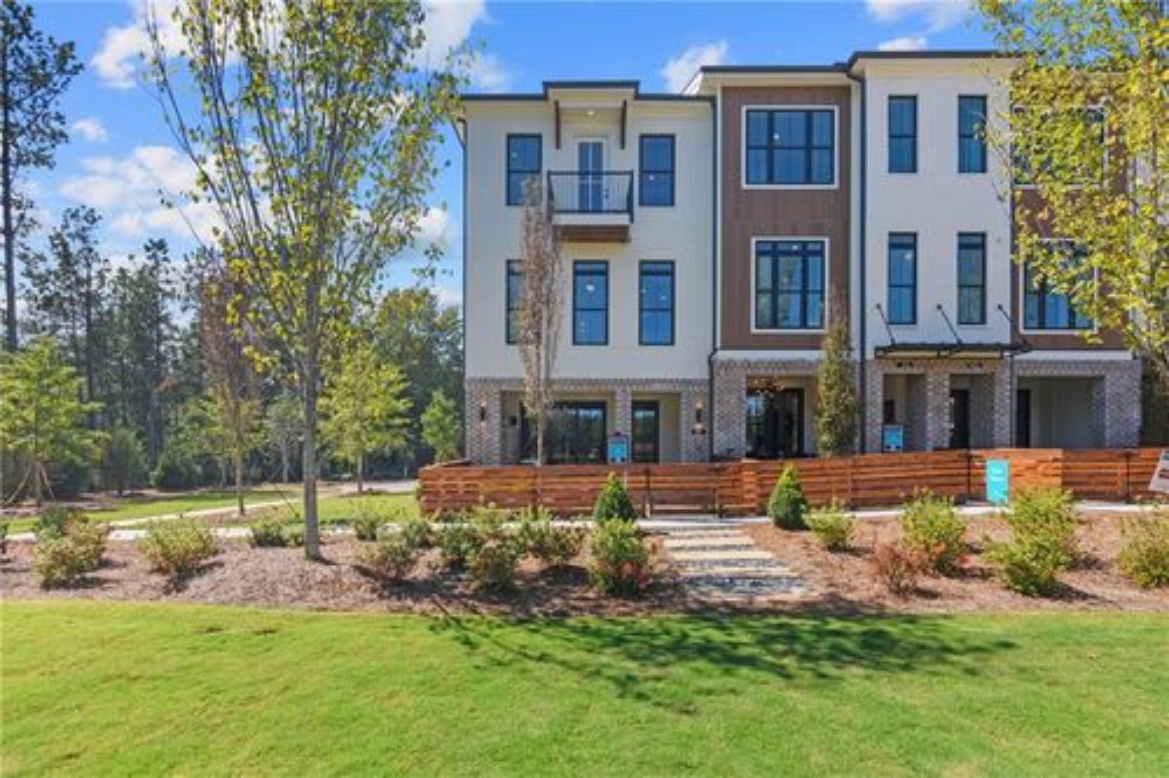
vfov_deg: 73.7
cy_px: 389
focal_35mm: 16
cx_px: 584
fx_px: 519
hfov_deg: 96.8
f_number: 8
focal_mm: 11
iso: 100
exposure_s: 1/160
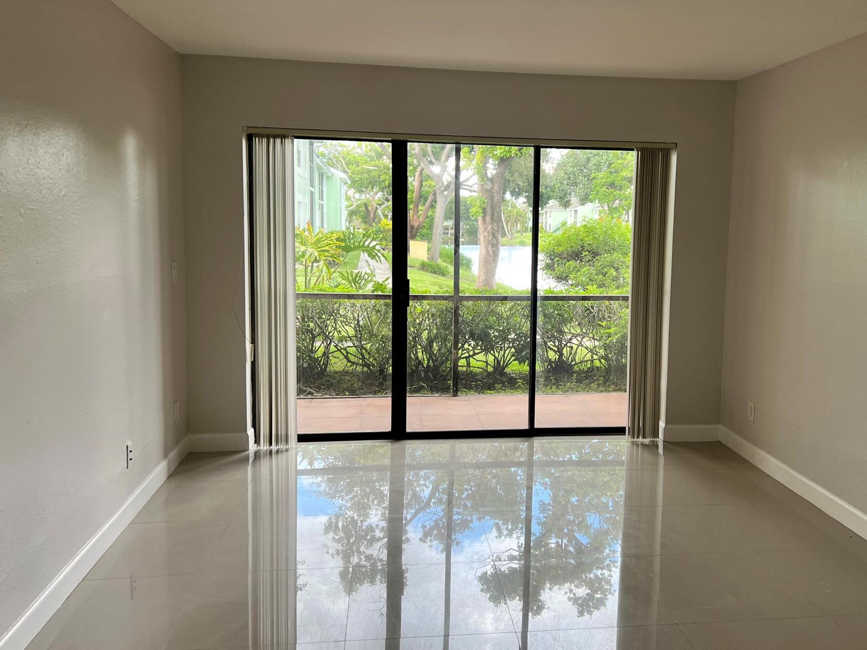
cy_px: 300
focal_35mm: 32
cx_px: 500
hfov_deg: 56.6
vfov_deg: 44.1
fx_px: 801
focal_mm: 5.7
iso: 64
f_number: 1.5
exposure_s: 1/120
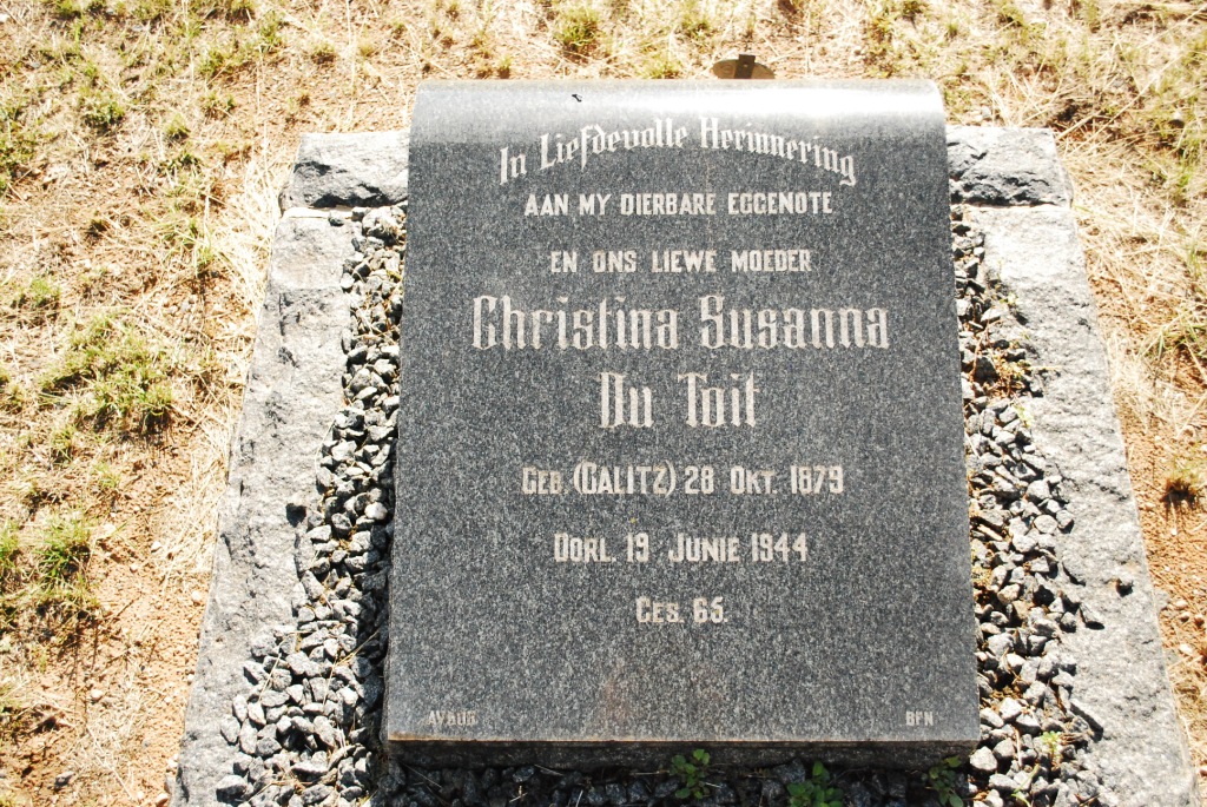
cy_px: 404
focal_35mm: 36
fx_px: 1208
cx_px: 604
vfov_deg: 37.0
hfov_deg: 53.1
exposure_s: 1/4000
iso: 1600
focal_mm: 24
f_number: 4.2
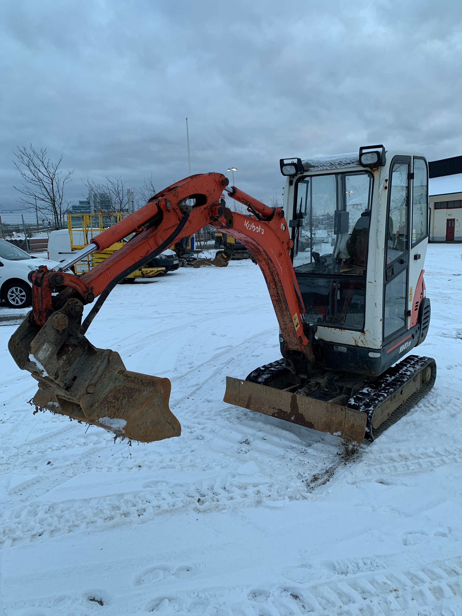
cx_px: 231
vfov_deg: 67.3
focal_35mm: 26
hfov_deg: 53.1
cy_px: 308
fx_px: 463
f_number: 1.8
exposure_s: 1/122
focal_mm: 4.25
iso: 64
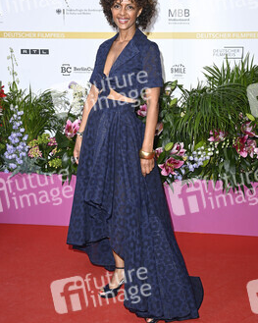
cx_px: 129
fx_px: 544
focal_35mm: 57
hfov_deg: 26.7
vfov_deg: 33.0
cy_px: 143
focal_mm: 50
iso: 640
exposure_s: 1/250
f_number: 6.3
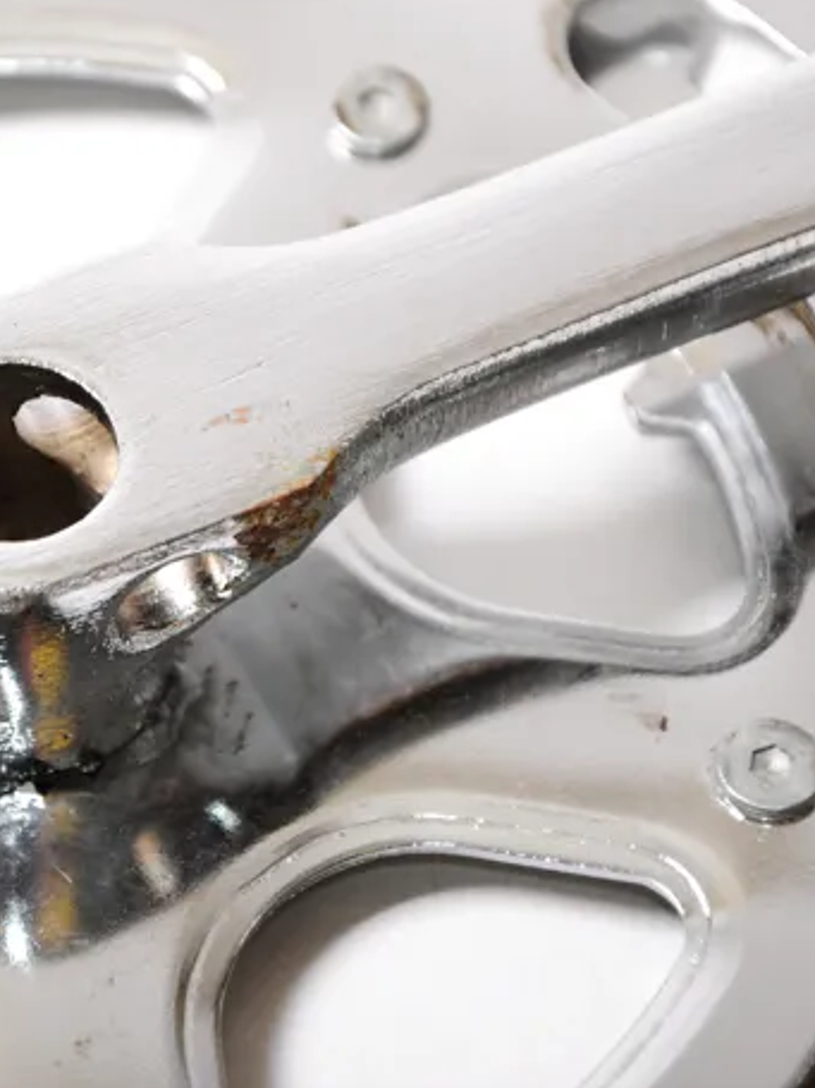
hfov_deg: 5.6
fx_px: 8349
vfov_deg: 7.5
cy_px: 484
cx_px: 88
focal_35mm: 266
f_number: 5.6
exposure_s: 1/200
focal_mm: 105
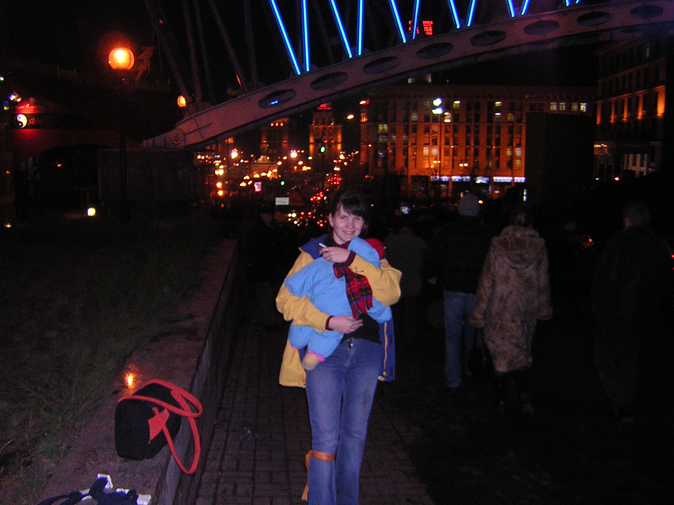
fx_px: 701
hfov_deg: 51.4
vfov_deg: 39.7
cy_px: 252
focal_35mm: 36
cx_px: 337
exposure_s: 1/60.1
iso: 400
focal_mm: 4.7
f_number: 2.6
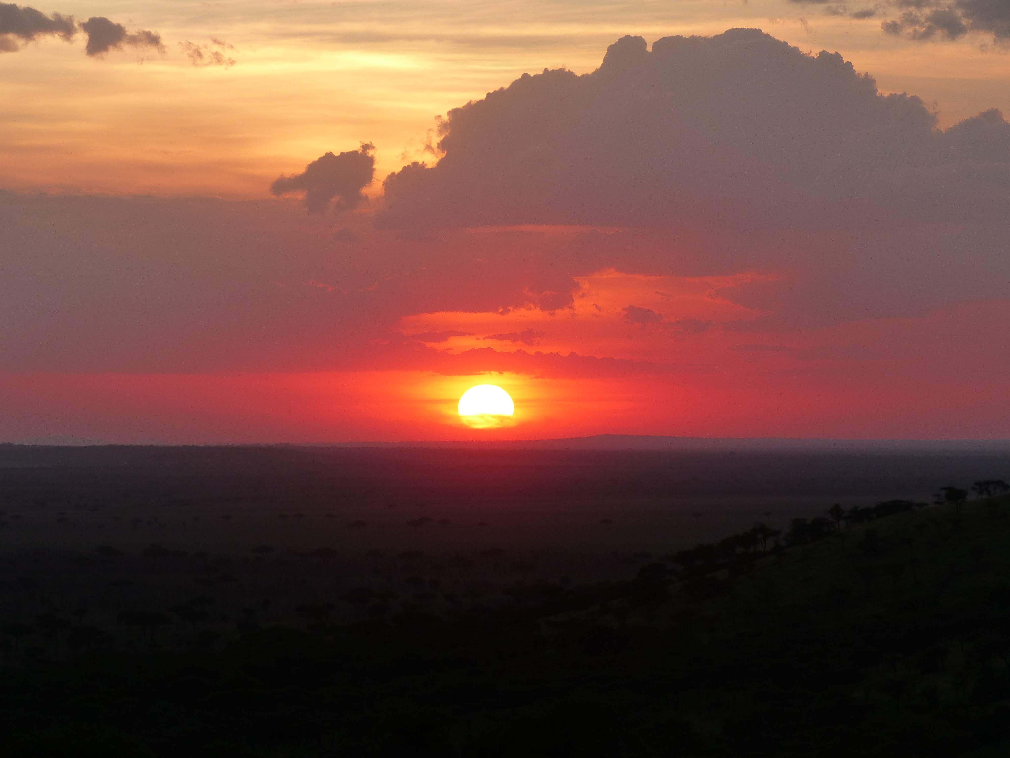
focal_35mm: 204
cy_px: 379
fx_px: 5952
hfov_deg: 9.7
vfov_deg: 7.3
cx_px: 505
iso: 160
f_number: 4
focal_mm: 36.7
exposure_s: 1/250
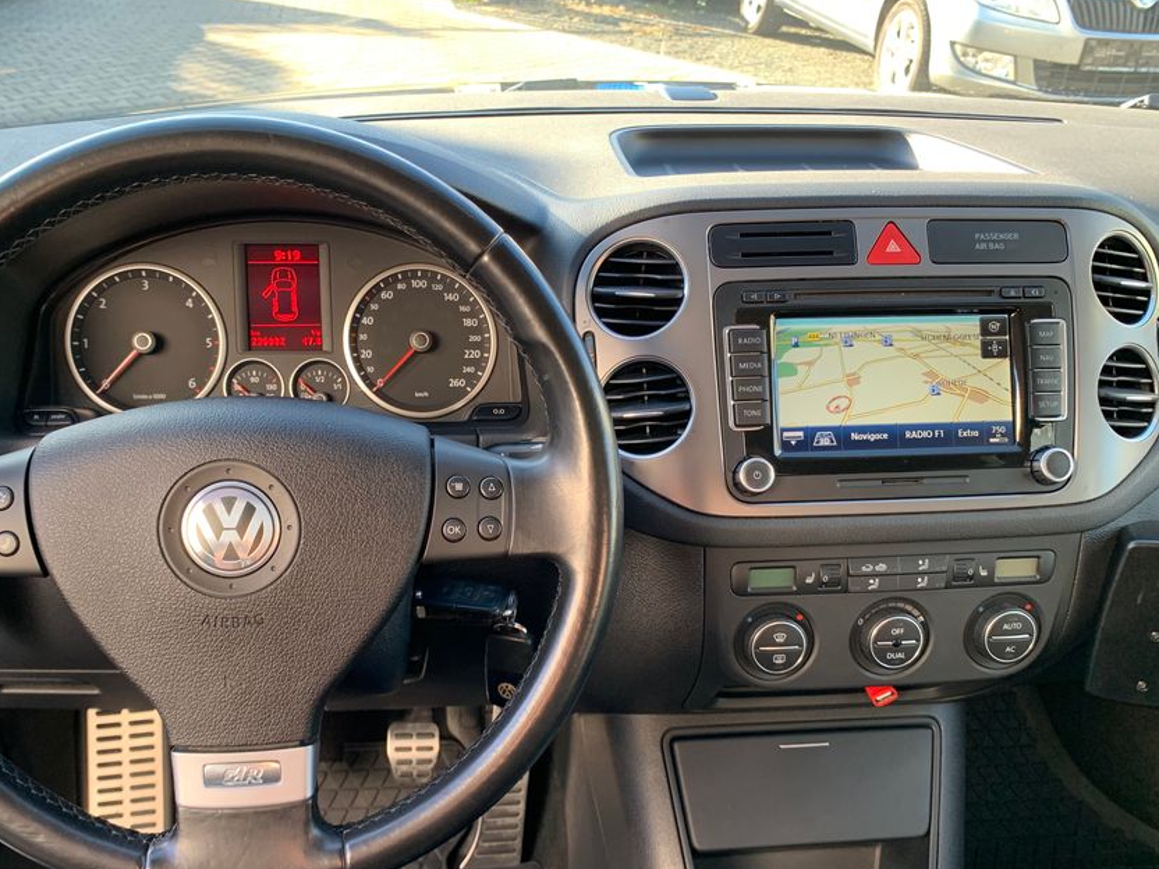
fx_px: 1071
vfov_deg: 43.9
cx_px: 514
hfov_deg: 56.7
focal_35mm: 32
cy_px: 531
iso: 100
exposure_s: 1/121
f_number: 1.8
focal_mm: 4.25
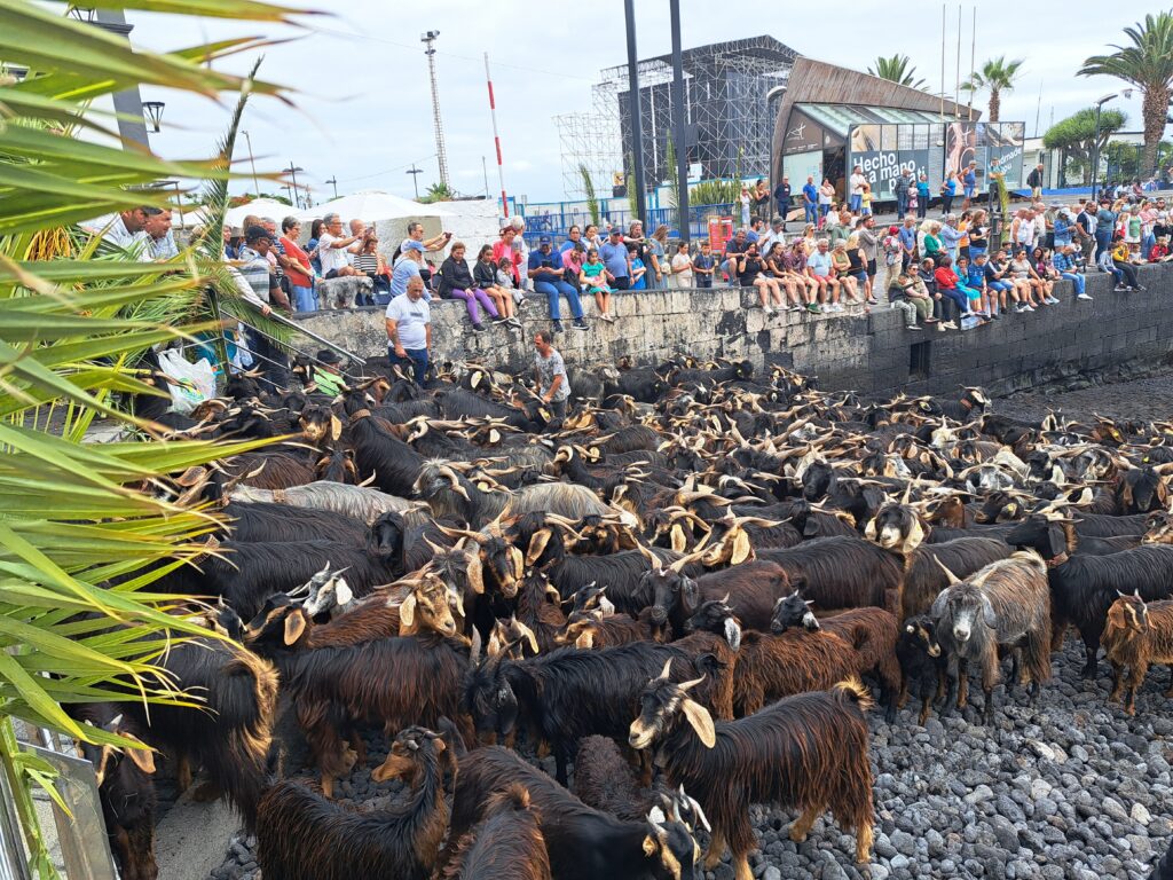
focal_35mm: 24
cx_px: 586
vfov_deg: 56.8
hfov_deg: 71.6
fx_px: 813
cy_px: 440
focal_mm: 5.23
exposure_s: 1/374
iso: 50
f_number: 1.8
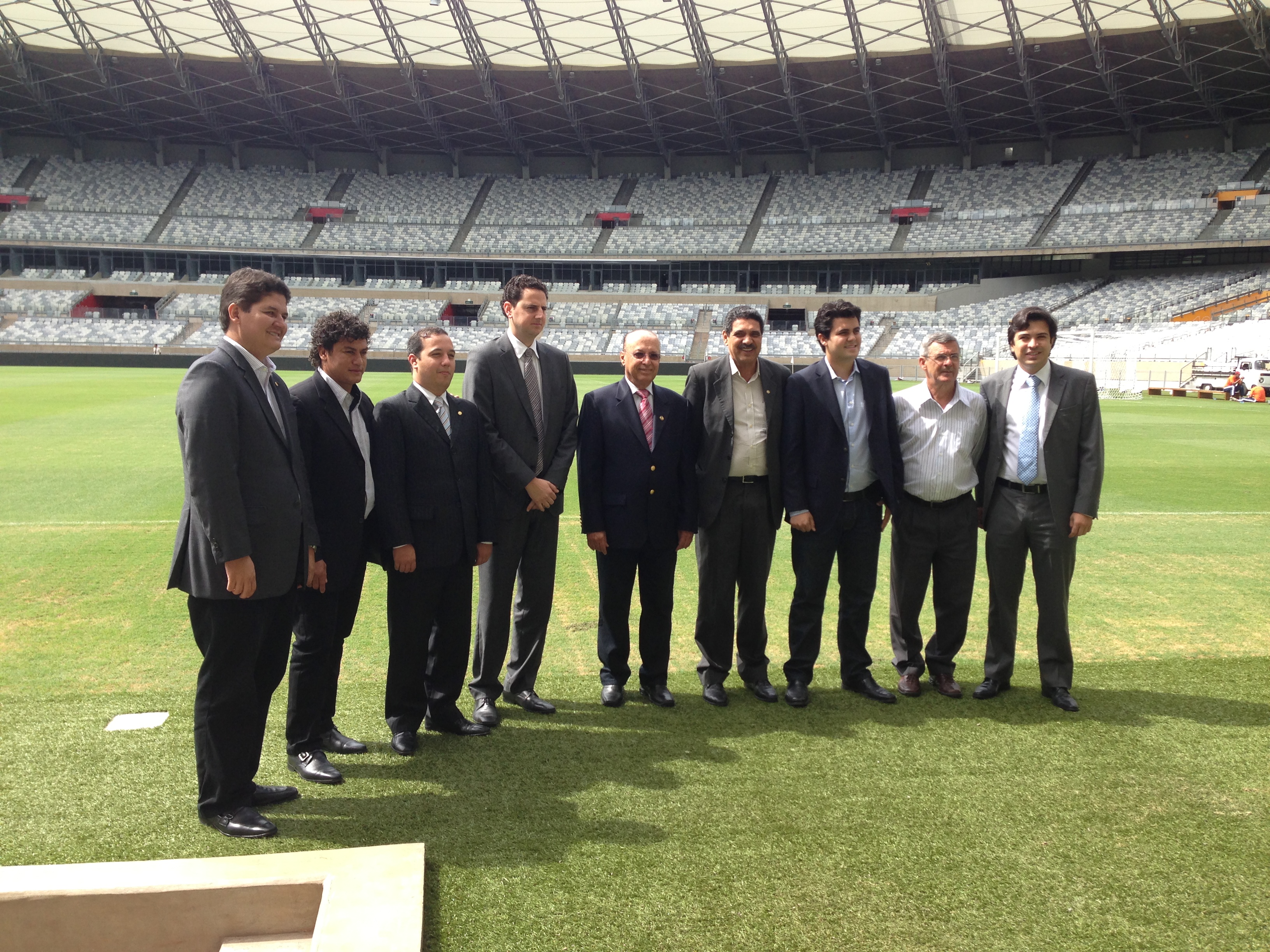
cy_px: 476
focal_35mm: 33
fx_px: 1211
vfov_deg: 42.9
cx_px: 635
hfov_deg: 55.4
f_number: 2.4
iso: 50
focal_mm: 4.13
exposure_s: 1/390
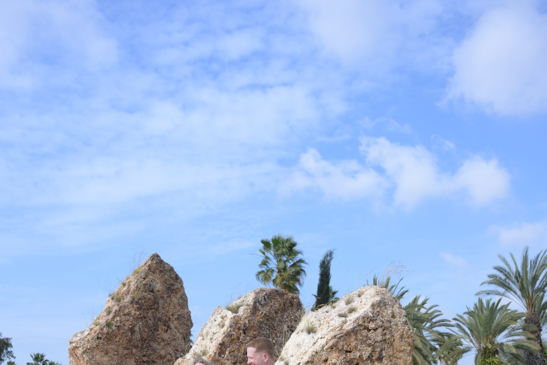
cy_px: 324
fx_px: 714
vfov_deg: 27.7
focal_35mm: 47
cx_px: 283
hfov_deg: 41.9
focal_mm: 26
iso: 125
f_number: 3.5
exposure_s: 1/1600
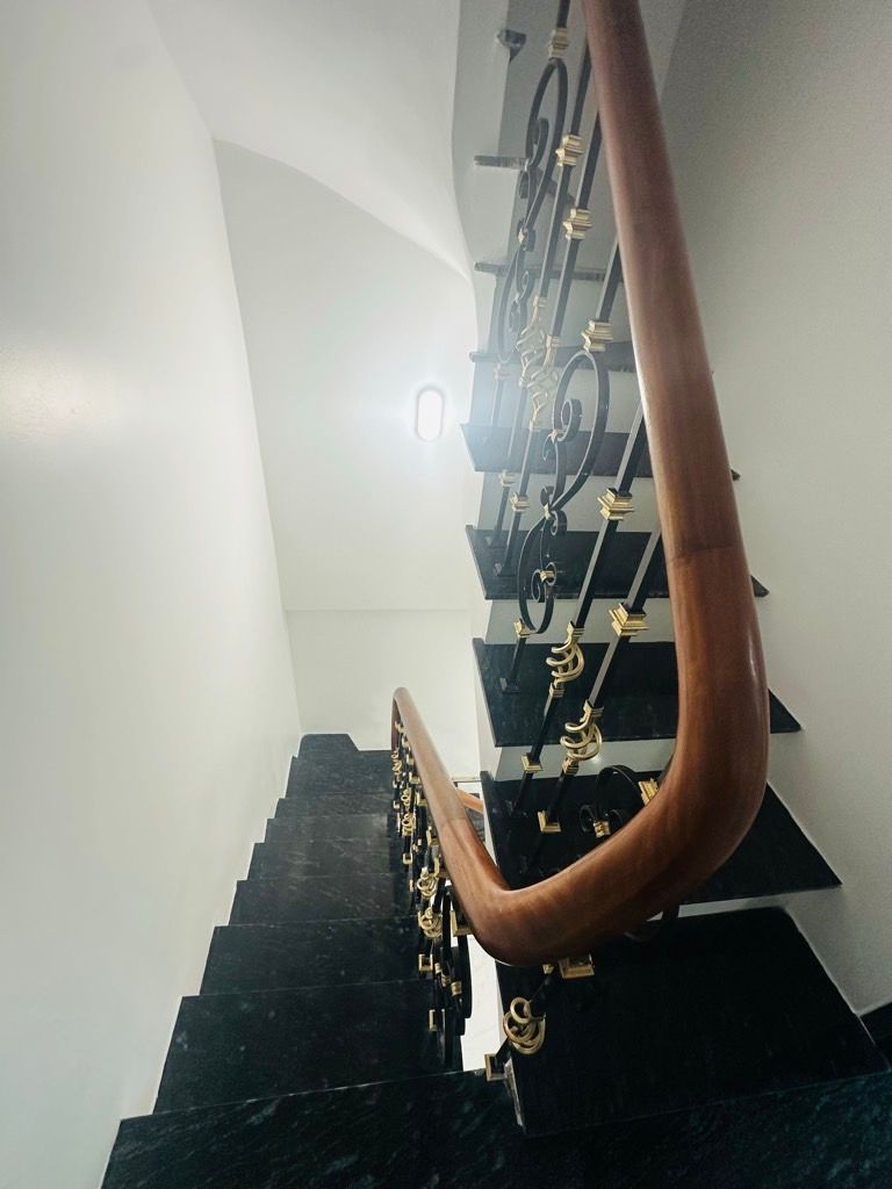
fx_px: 481
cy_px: 594
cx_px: 446
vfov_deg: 102.1
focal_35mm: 14
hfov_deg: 85.7
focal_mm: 2.22
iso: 160
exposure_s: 1/100
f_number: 2.2
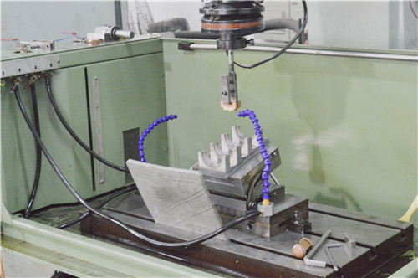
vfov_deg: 19.7
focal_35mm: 69
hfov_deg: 29.3
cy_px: 139
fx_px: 800
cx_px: 209
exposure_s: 1/25
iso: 6400
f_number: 9
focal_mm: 46
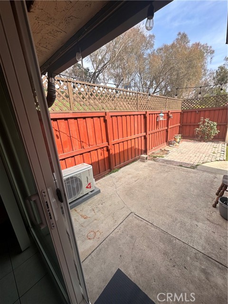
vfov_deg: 102.1
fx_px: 123
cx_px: 114
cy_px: 152
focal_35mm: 14
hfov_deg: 85.7
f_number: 2.2
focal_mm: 2.22
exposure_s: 1/988
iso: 40
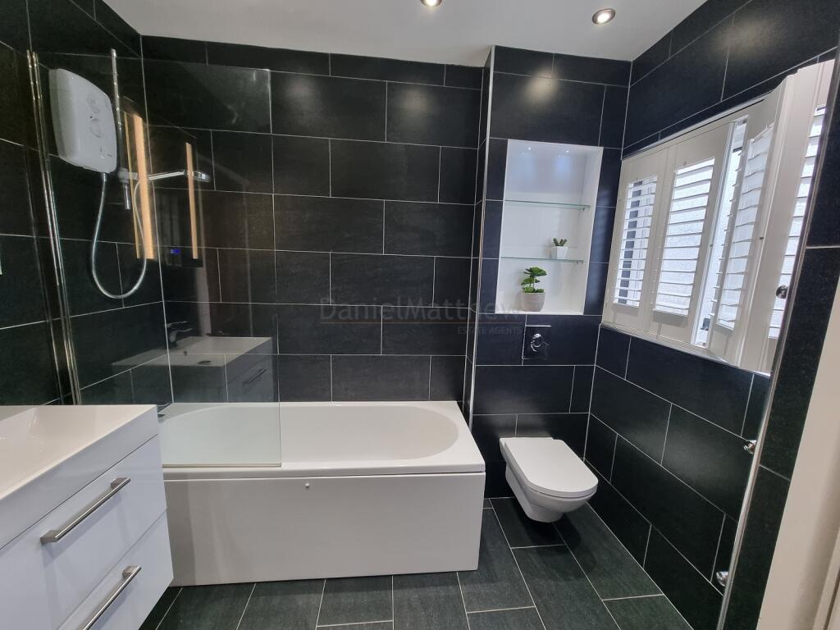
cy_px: 315
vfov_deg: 89.9
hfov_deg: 106.2
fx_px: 315
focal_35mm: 13
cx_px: 420
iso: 400
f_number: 2.2
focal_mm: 2.2
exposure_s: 1/60
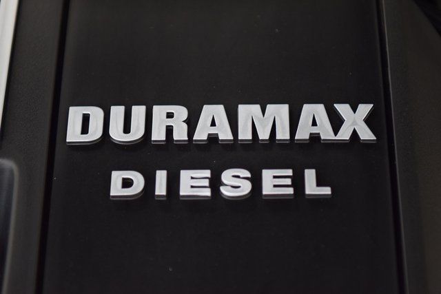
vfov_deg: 13.0
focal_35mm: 105
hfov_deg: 19.5
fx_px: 1286
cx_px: 220
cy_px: 147
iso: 1600
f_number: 2.8
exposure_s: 1/40
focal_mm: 70
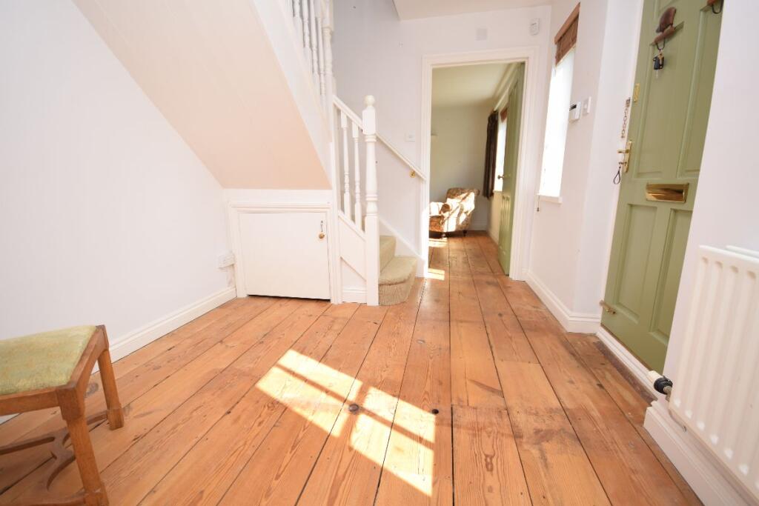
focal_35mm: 15
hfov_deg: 100.4
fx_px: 316
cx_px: 380
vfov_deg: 77.3
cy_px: 253
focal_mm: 10
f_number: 4.5
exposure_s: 1/80
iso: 100
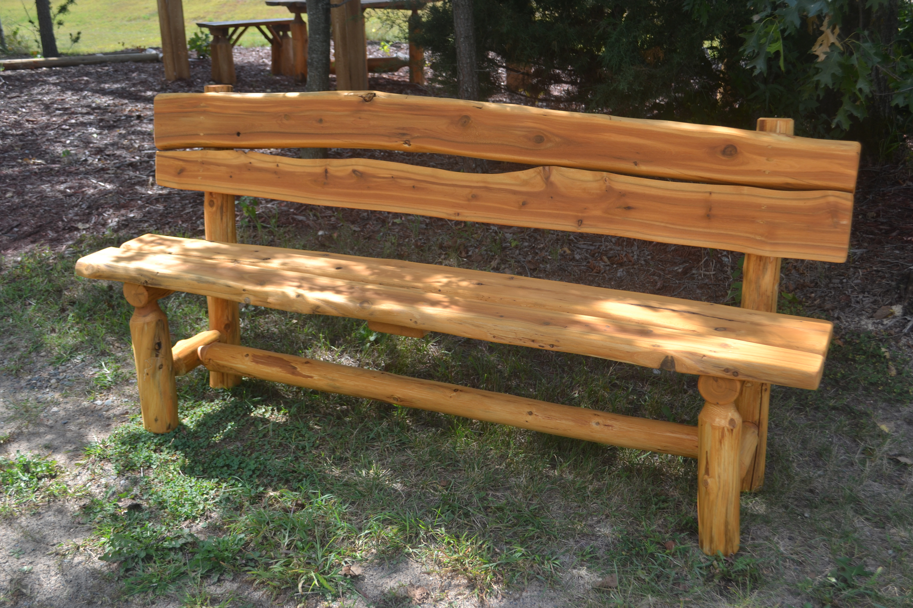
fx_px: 989
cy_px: 304
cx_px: 456
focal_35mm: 39
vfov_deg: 34.2
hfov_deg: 49.6
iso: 100
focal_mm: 26
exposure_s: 1/160
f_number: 6.3
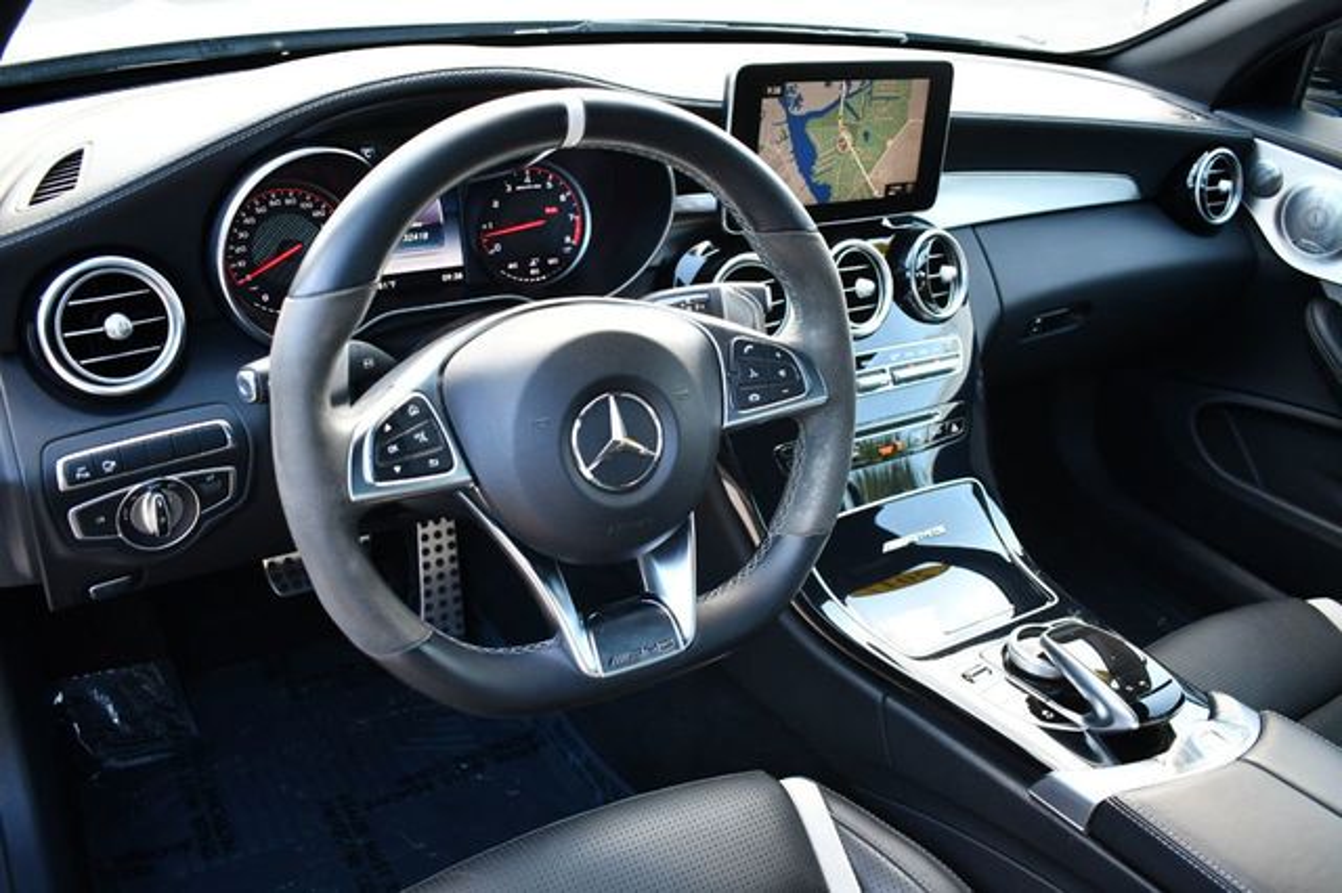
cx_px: 671
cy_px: 446
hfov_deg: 62.0
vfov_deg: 43.6
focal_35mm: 30
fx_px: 1118
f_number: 3.8
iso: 800
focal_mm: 20
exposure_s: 1/160
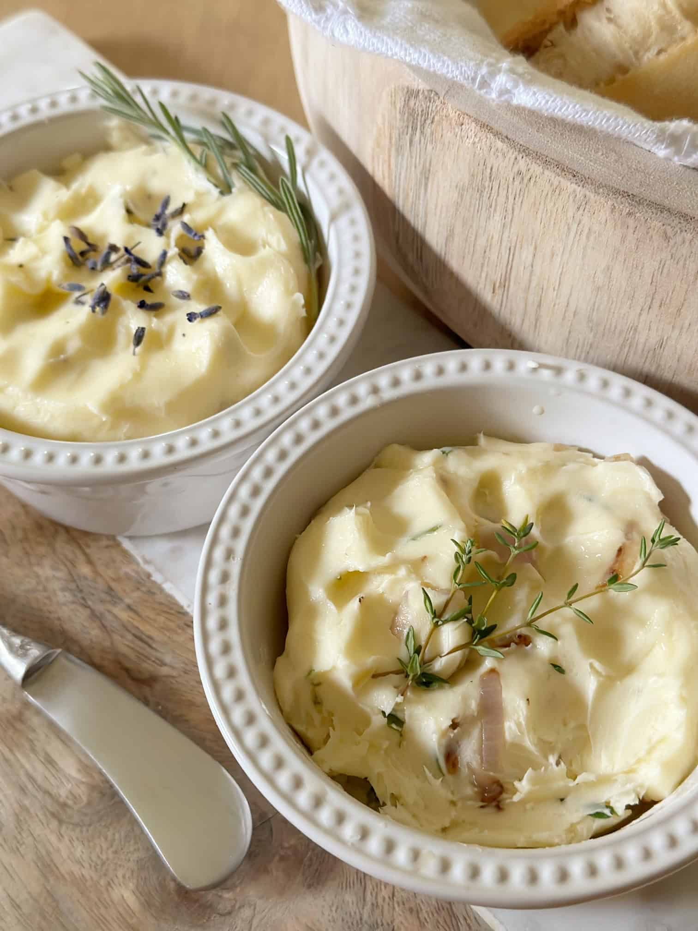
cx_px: 349
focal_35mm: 48
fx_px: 1291
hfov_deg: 30.3
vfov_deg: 39.7
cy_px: 466
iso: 400
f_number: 1.8
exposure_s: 1/50
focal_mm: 6.9
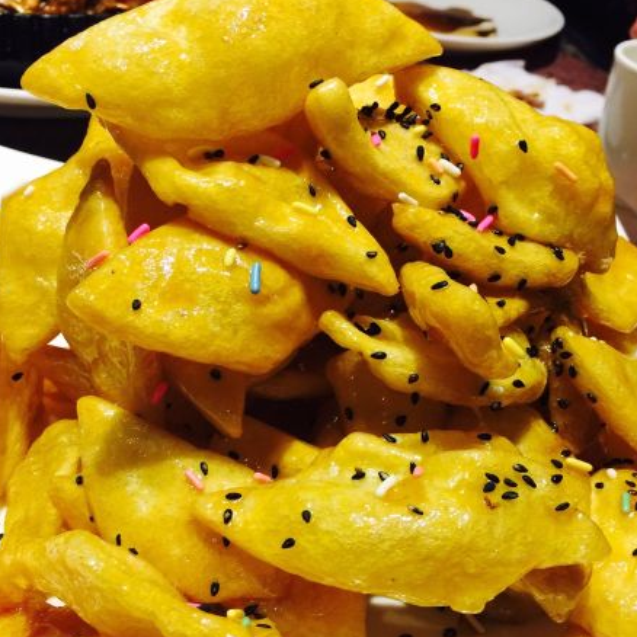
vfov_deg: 40.6
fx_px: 854
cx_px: 299
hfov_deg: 40.9
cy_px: 407
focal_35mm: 41
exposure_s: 1/30
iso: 32
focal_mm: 4.15
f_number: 2.2
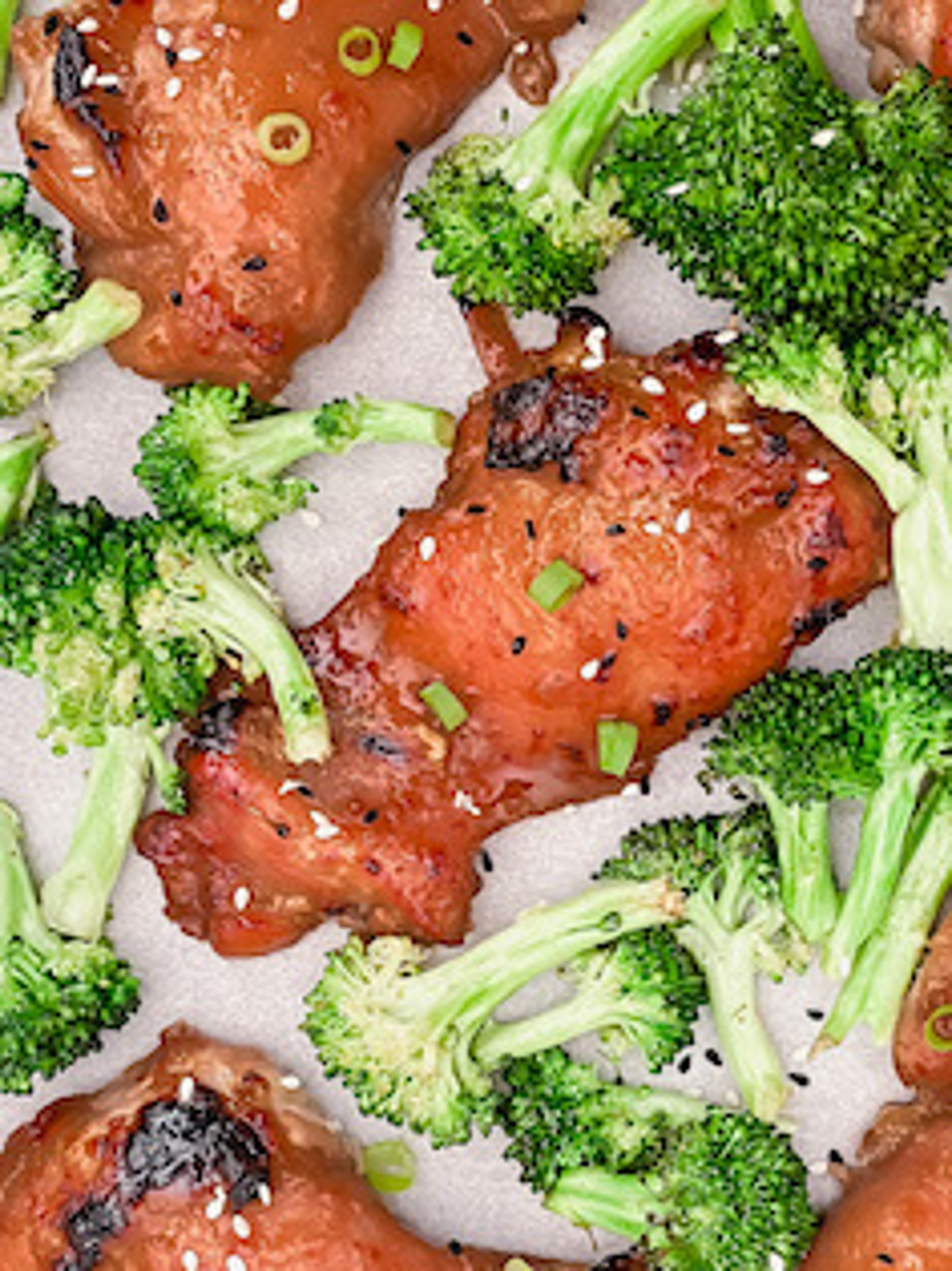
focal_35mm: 55
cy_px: 700
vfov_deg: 34.9
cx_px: 714
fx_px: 2018
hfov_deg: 26.2
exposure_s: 1/60
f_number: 1.8
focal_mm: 4.25
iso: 250
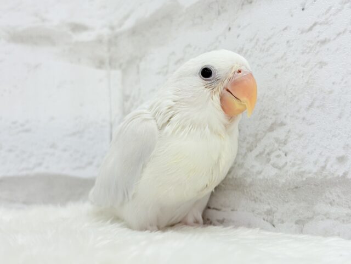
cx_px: 176
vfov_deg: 28.0
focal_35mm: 52
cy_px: 132
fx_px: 527
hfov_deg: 36.8
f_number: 1.6
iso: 80
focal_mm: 5.96
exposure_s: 1/100
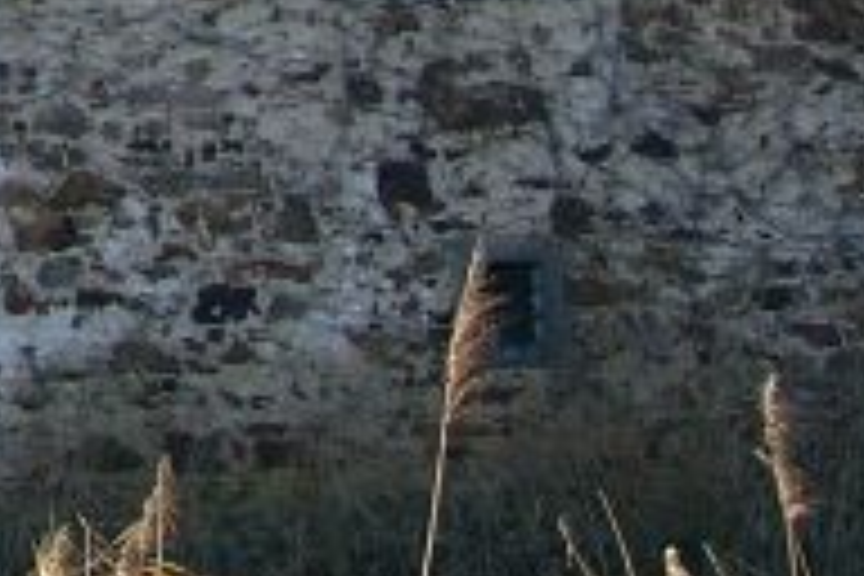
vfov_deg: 8.6
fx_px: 3528
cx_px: -544
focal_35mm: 147
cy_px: -711
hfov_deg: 13.0
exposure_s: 1/481
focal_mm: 7.13
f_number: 2.3
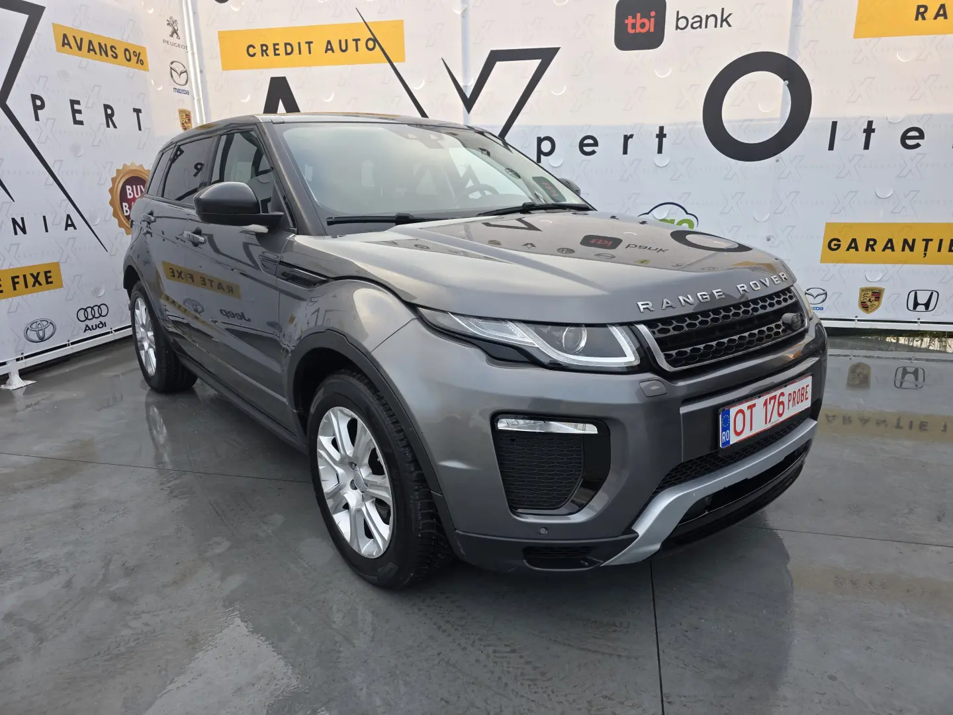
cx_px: 476
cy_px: 358
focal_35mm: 23
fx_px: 633
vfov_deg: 58.9
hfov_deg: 73.9
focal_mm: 6.3
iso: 40
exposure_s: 1/180
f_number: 1.7
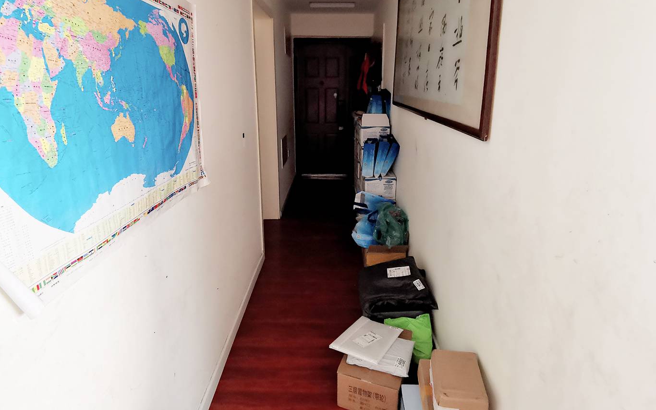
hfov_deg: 88.0
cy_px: 155
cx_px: 334
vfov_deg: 61.4
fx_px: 340
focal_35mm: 19
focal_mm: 2.26
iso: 500
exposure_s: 1/33.3
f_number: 2.2
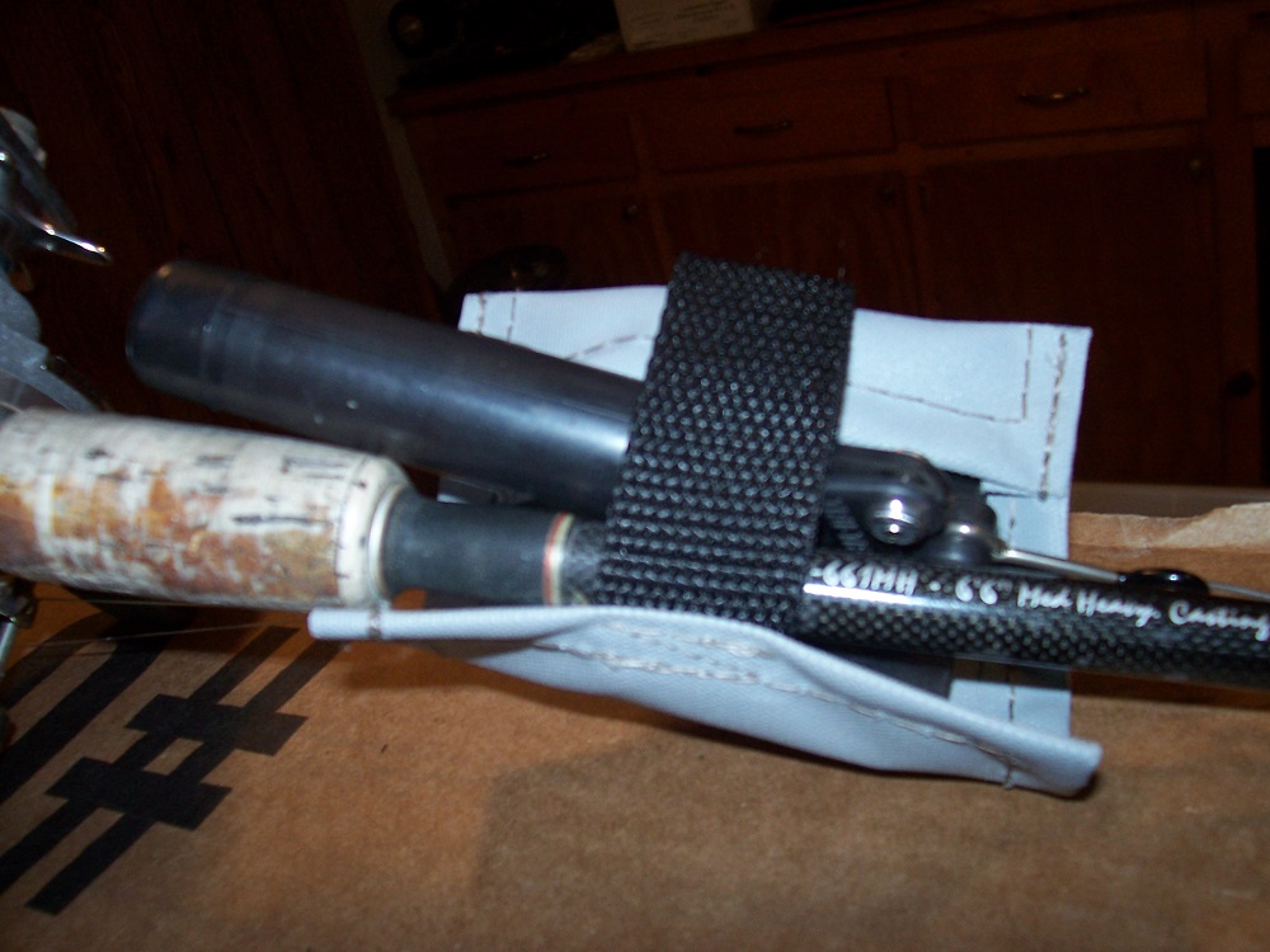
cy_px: 476
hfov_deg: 54.0
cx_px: 635
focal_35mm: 34
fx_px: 1247
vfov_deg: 41.8
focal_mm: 5.6
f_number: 2.7
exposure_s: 1/60
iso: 125
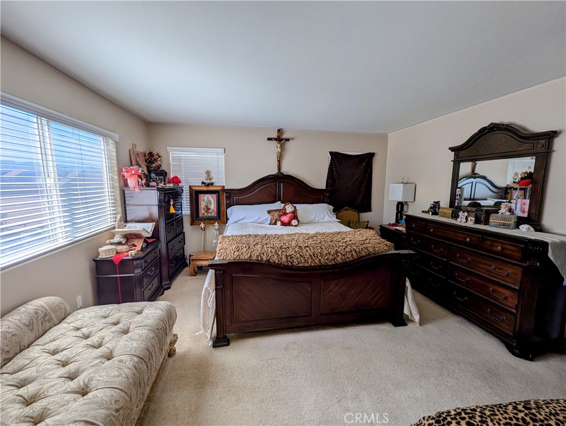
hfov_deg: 106.1
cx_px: 283
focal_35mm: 13
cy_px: 213
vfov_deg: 90.0
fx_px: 213
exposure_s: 1/193
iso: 26
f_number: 2.2
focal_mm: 1.95
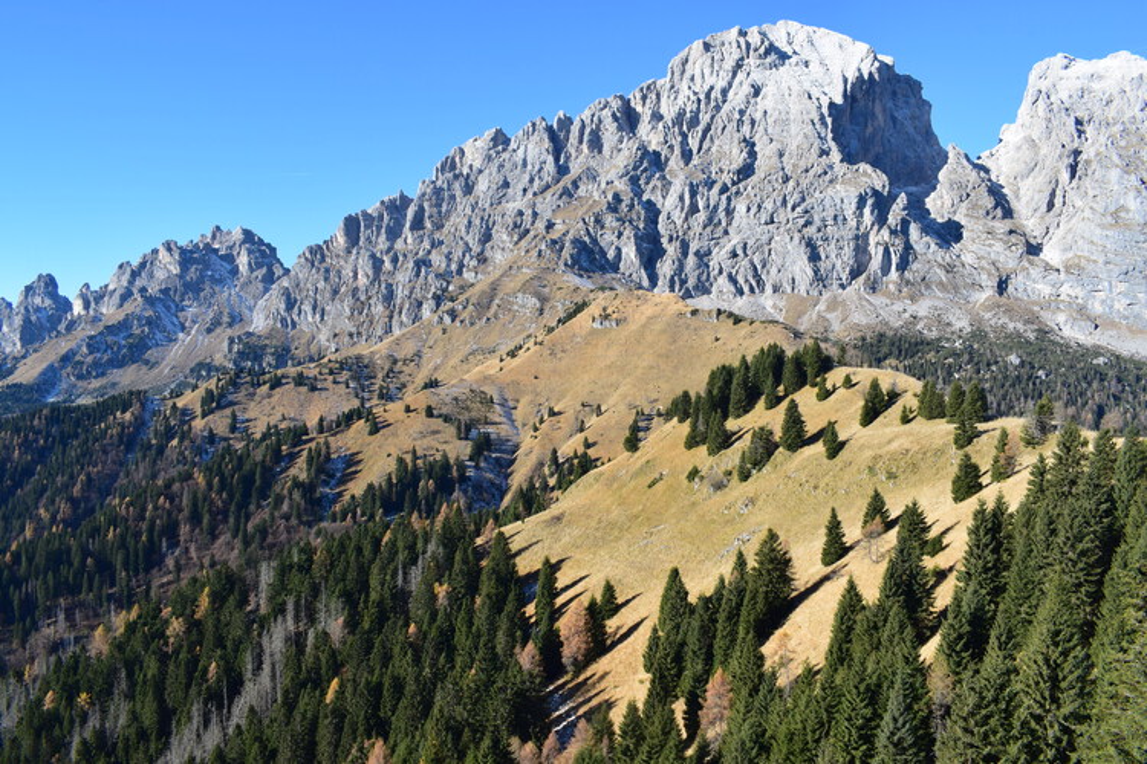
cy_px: 382
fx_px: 860
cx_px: 574
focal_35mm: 27
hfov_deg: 67.4
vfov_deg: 47.9
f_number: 11
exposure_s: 1/400
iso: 400
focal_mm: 18
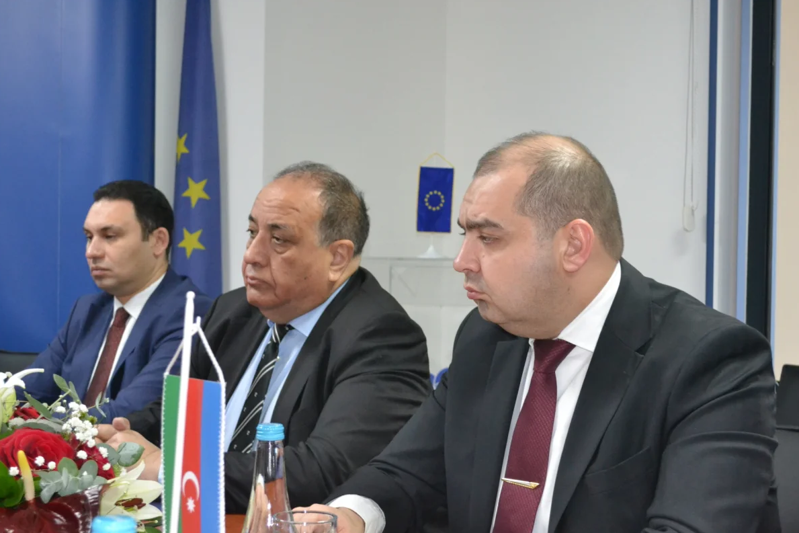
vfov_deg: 24.8
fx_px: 1210
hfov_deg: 36.5
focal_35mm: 55
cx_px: 395
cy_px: 273
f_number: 5
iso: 2800
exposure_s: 1/60
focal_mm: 35
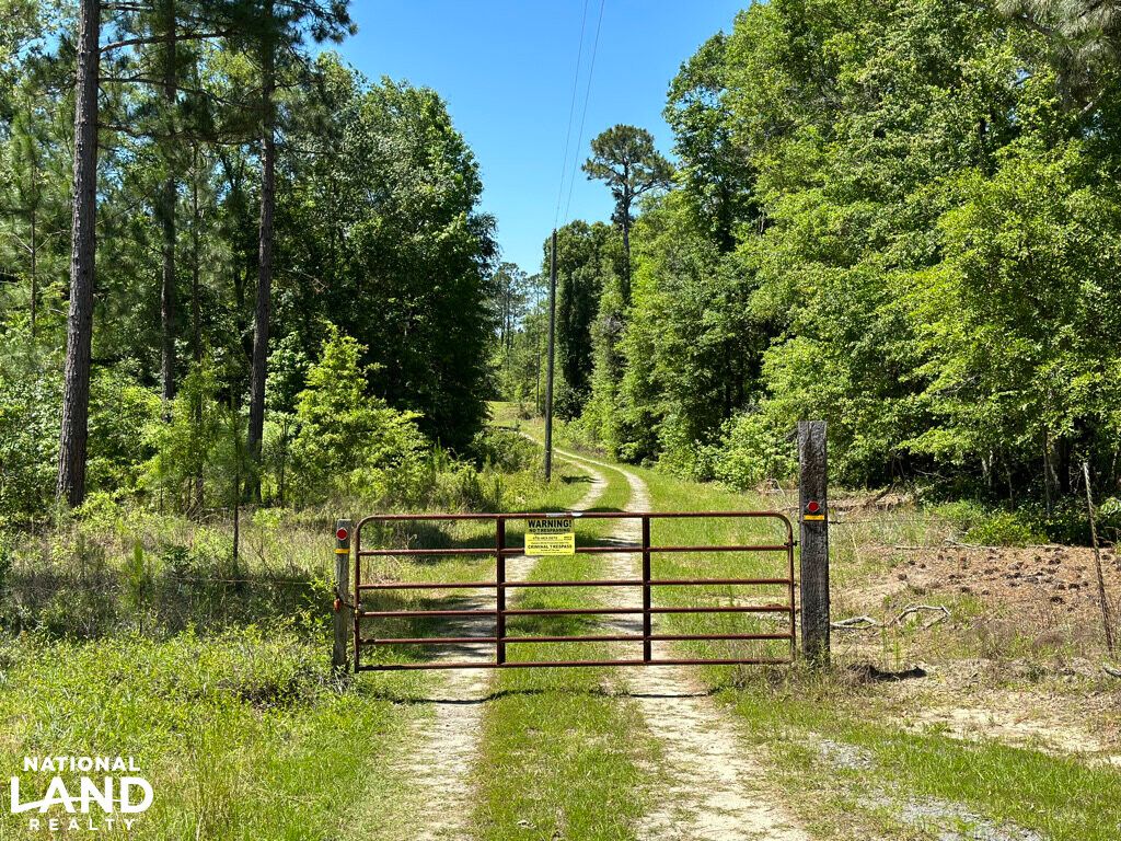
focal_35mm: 48
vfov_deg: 30.3
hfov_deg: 39.7
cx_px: 560
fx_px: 1554
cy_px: 420
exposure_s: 1/2532
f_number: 1.78
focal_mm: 6.86
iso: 100
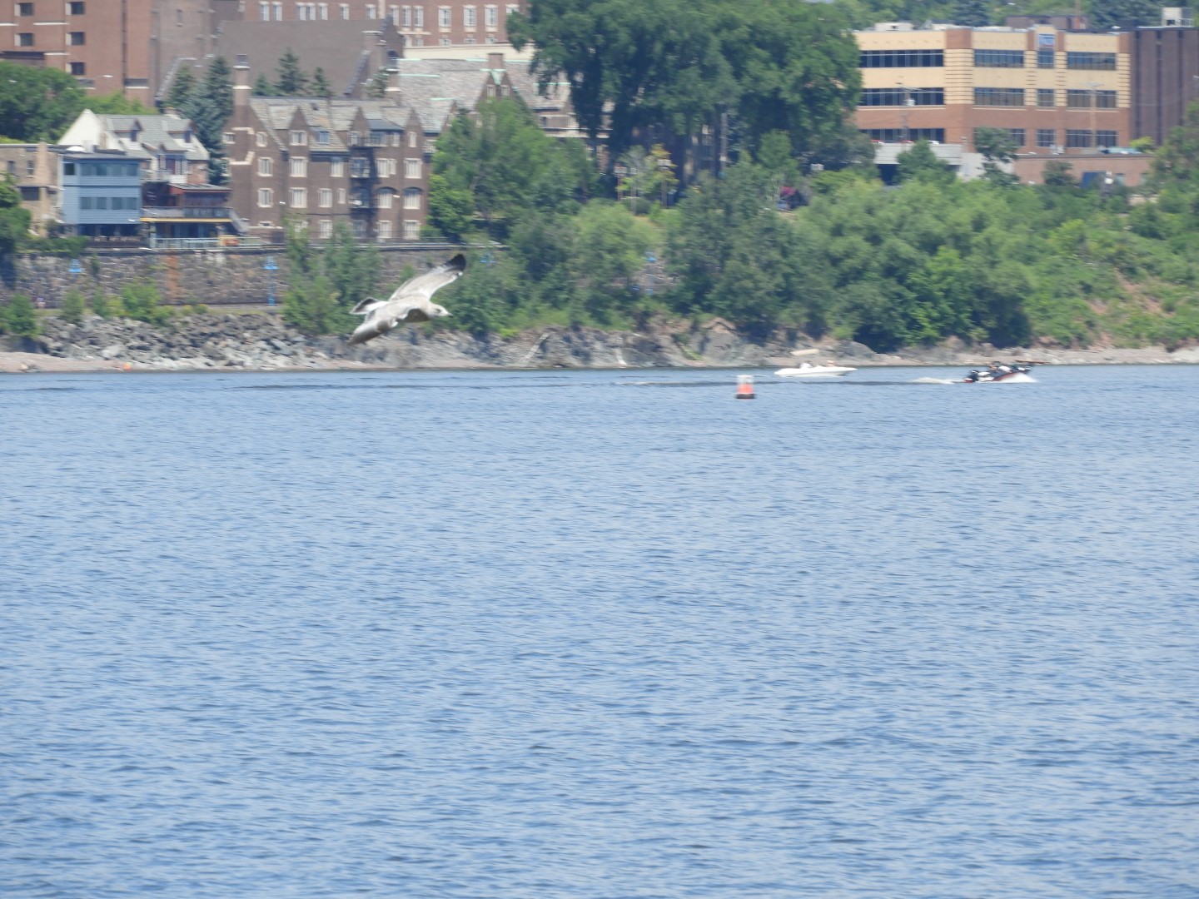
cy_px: 450
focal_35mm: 450
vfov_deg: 3.3
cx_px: 600
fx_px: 15587
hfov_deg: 4.4
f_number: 5.6
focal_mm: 80.6
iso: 100
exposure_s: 1/400
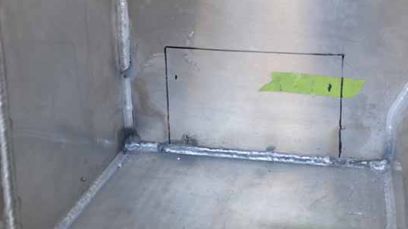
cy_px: 114
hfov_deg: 35.6
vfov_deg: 20.4
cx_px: 212
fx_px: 636
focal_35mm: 59
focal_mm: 25
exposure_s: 1/60
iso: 400
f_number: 4
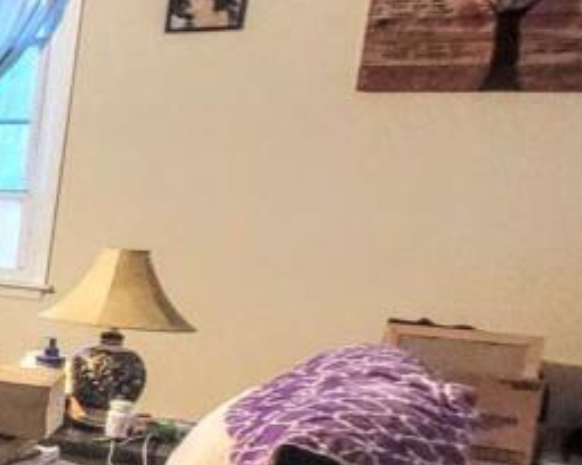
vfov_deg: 25.8
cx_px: -738
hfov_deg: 16.4
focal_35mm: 59
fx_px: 1016
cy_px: 253
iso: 400
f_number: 2.2
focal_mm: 2.2
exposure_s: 1/30
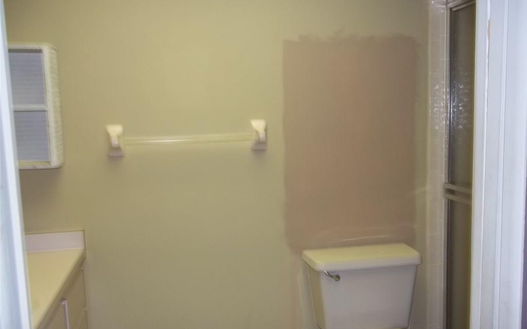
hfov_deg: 56.7
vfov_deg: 37.2
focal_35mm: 34
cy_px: 186
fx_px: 488
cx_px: 264
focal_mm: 5.7
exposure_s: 1/30
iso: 64
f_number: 2.9
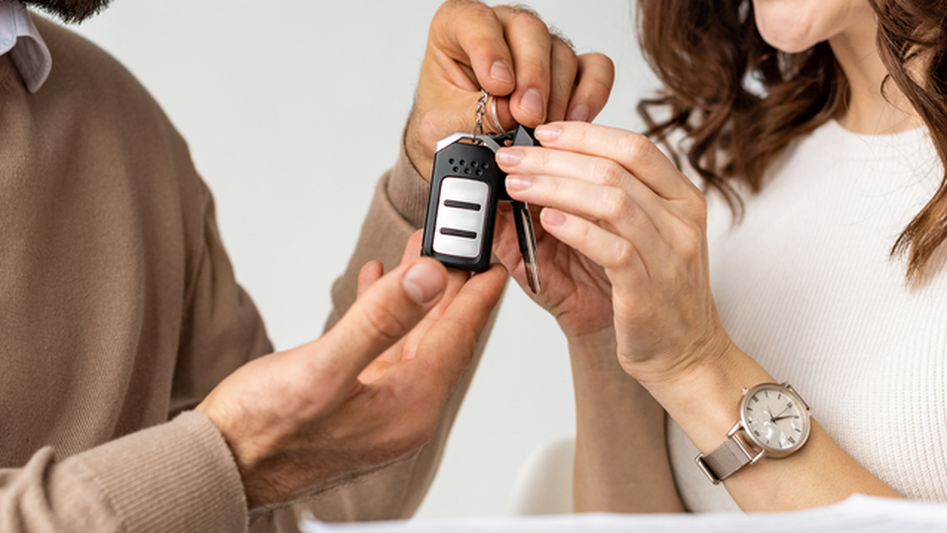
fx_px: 2059
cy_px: 250
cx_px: 394
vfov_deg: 14.7
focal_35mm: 82
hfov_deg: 25.9
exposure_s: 1/200
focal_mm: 50
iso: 320
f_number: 3.2
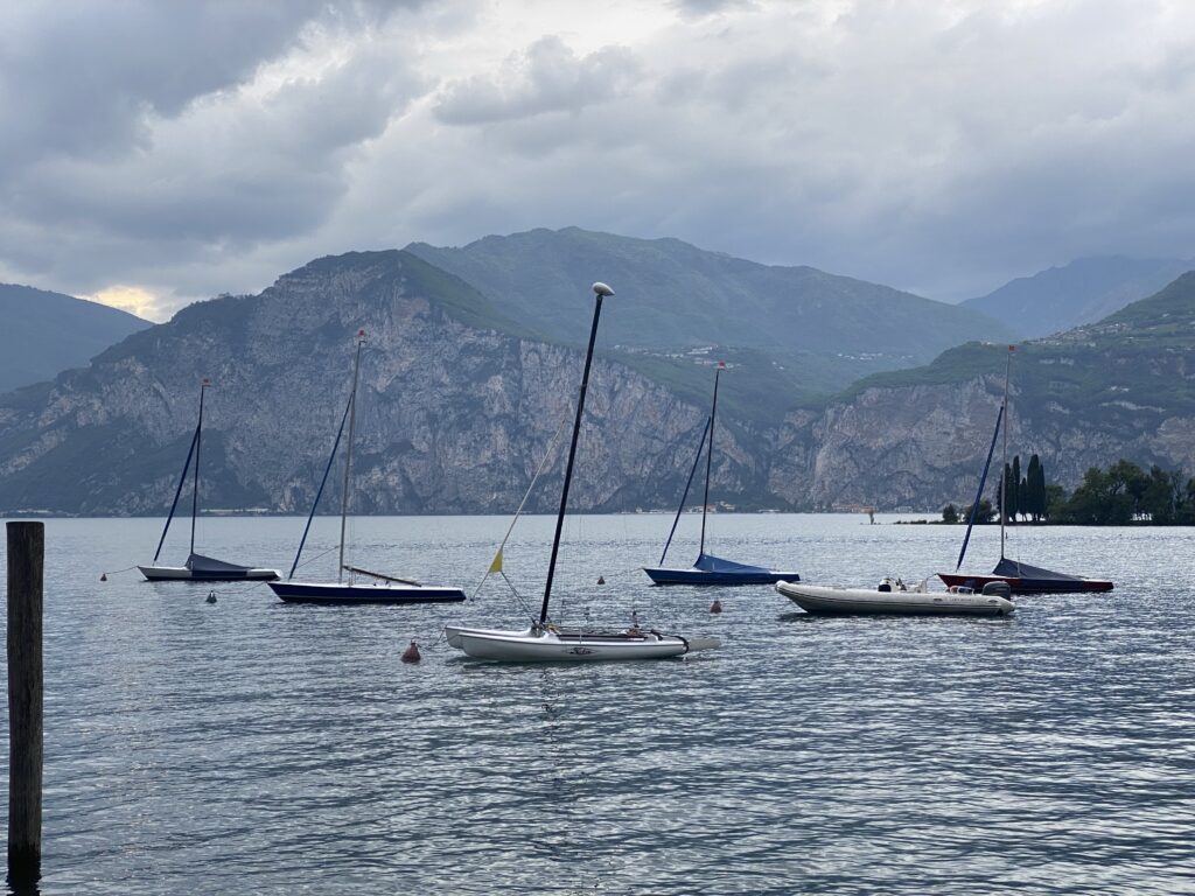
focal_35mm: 52
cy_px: 448
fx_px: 1795
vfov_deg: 28.0
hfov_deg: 36.8
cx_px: 598
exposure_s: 1/320
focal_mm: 6
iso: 20
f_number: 2
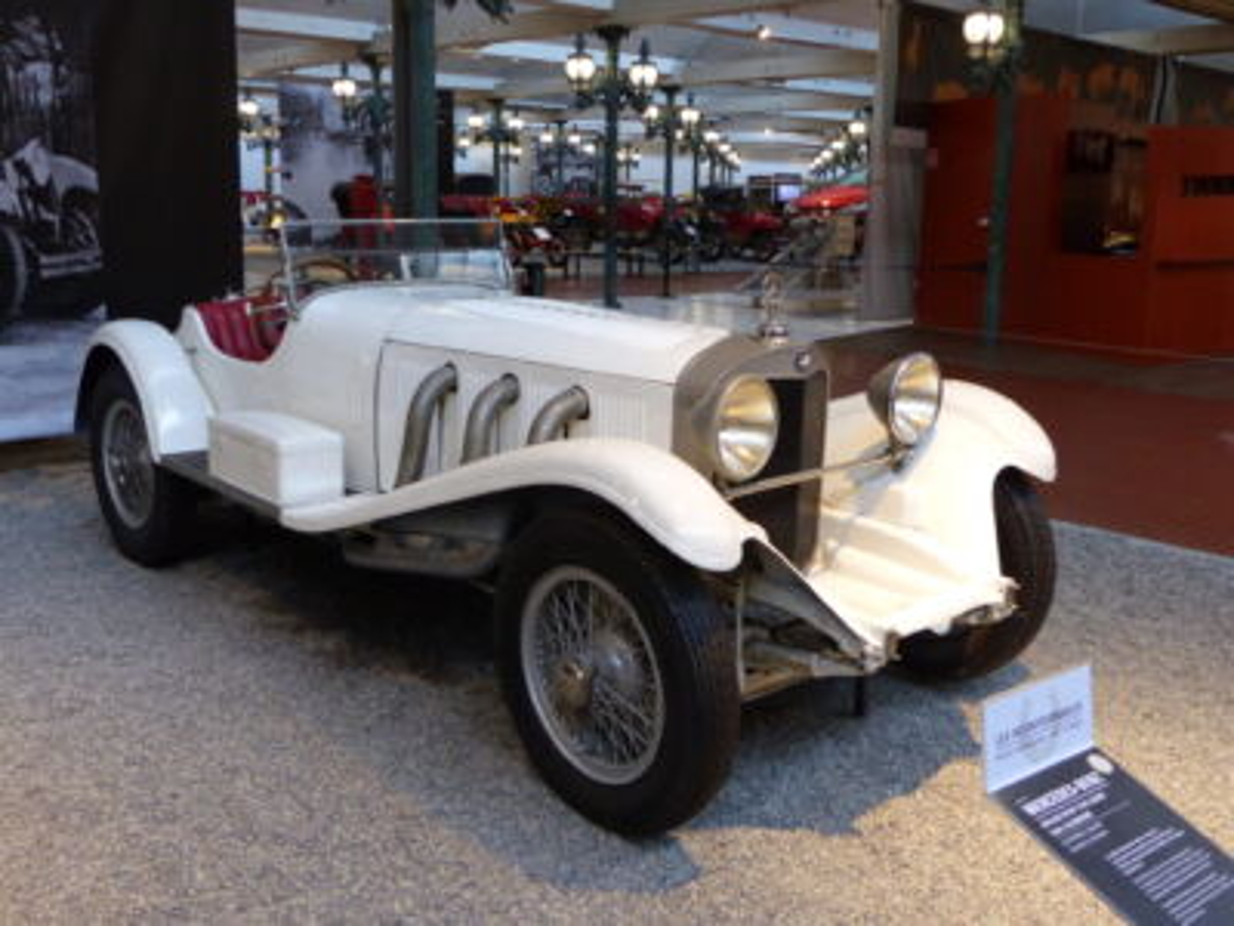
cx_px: 617
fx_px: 1212
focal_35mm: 34
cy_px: 463
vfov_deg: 41.8
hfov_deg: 54.0
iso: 400
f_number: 2.8
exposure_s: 1/60
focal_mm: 5.9
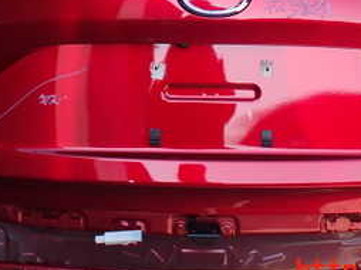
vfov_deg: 14.8
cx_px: 190
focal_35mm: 97
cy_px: -30
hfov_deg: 20.3
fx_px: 1011
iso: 100
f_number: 4
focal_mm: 7.31
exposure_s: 1/125
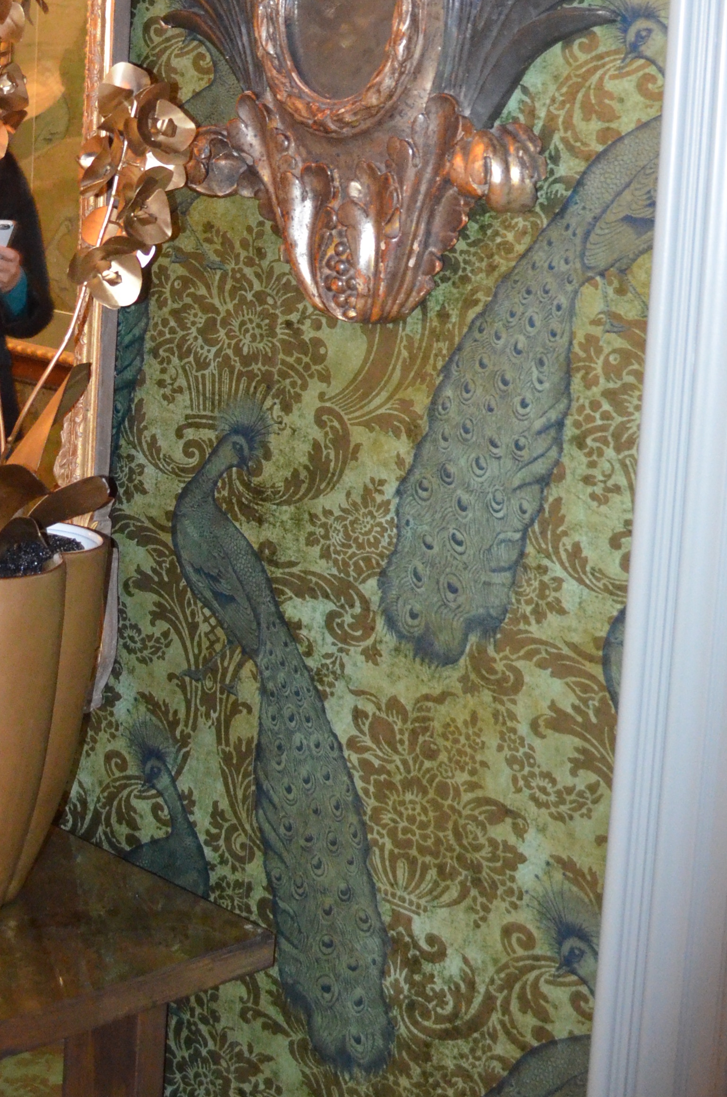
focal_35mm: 70
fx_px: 2129
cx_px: 60
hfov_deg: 19.0
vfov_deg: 28.2
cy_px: 186
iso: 3200
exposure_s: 1/60
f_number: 3.8
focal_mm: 22
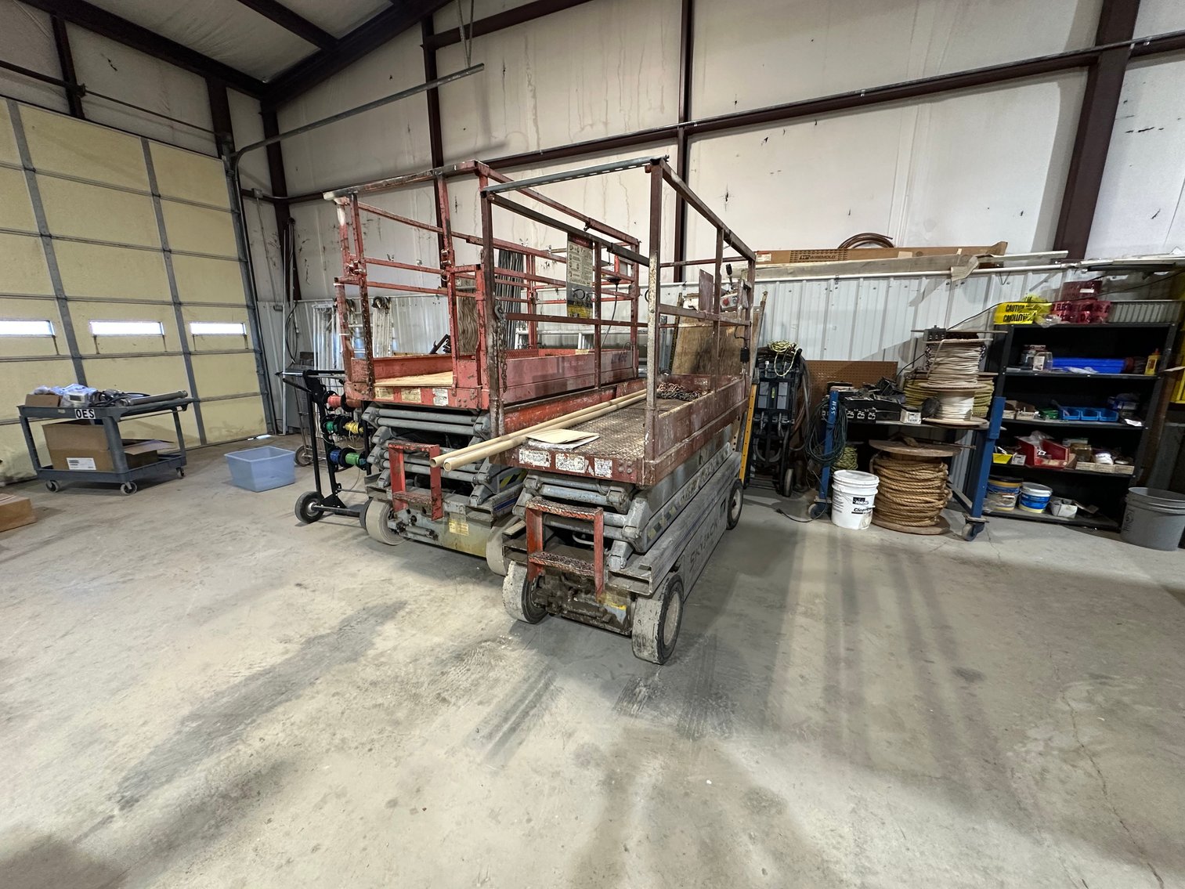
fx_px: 479
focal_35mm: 14
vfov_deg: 85.7
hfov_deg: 102.1
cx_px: 592
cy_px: 444
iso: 320
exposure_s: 1/60
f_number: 2.2
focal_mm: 2.22
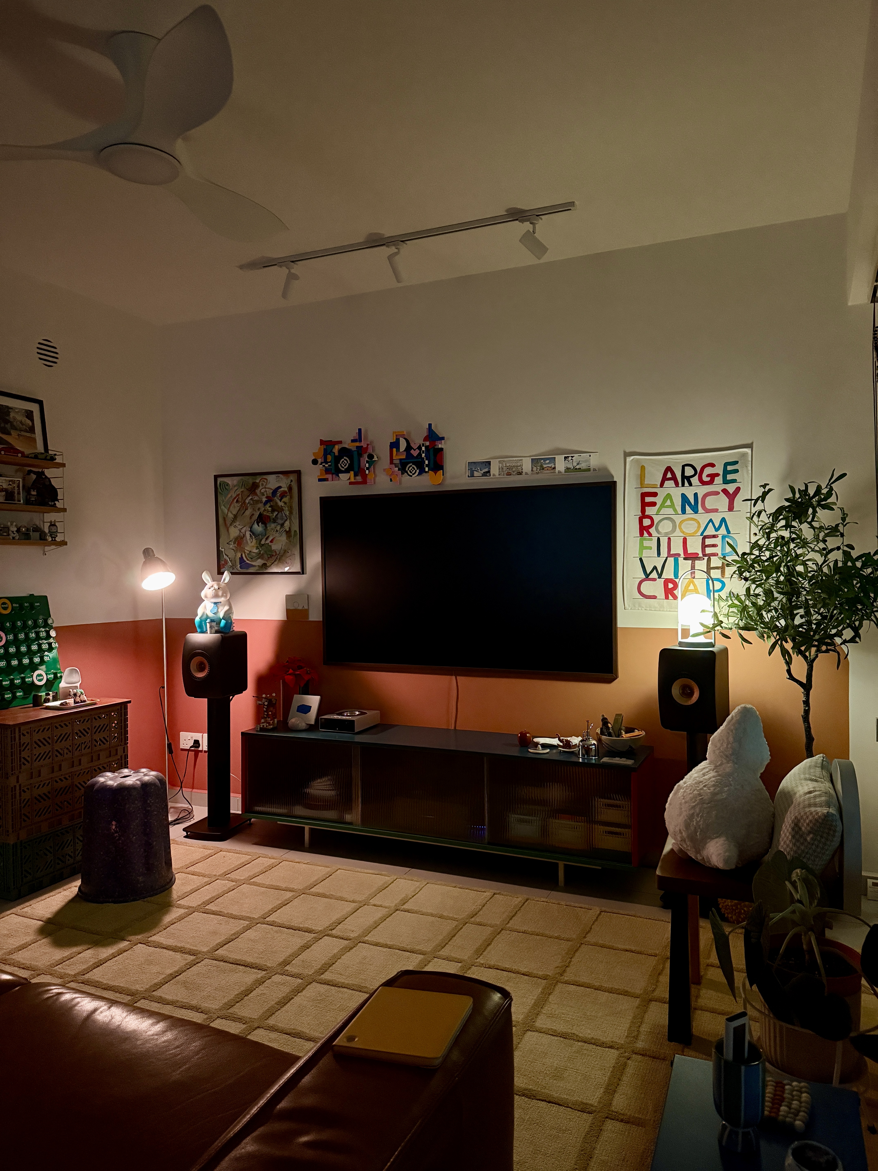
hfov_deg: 56.8
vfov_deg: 71.6
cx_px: 439
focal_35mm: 24
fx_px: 812
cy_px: 586
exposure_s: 1/25
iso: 1600
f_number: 1.78
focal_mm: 6.76
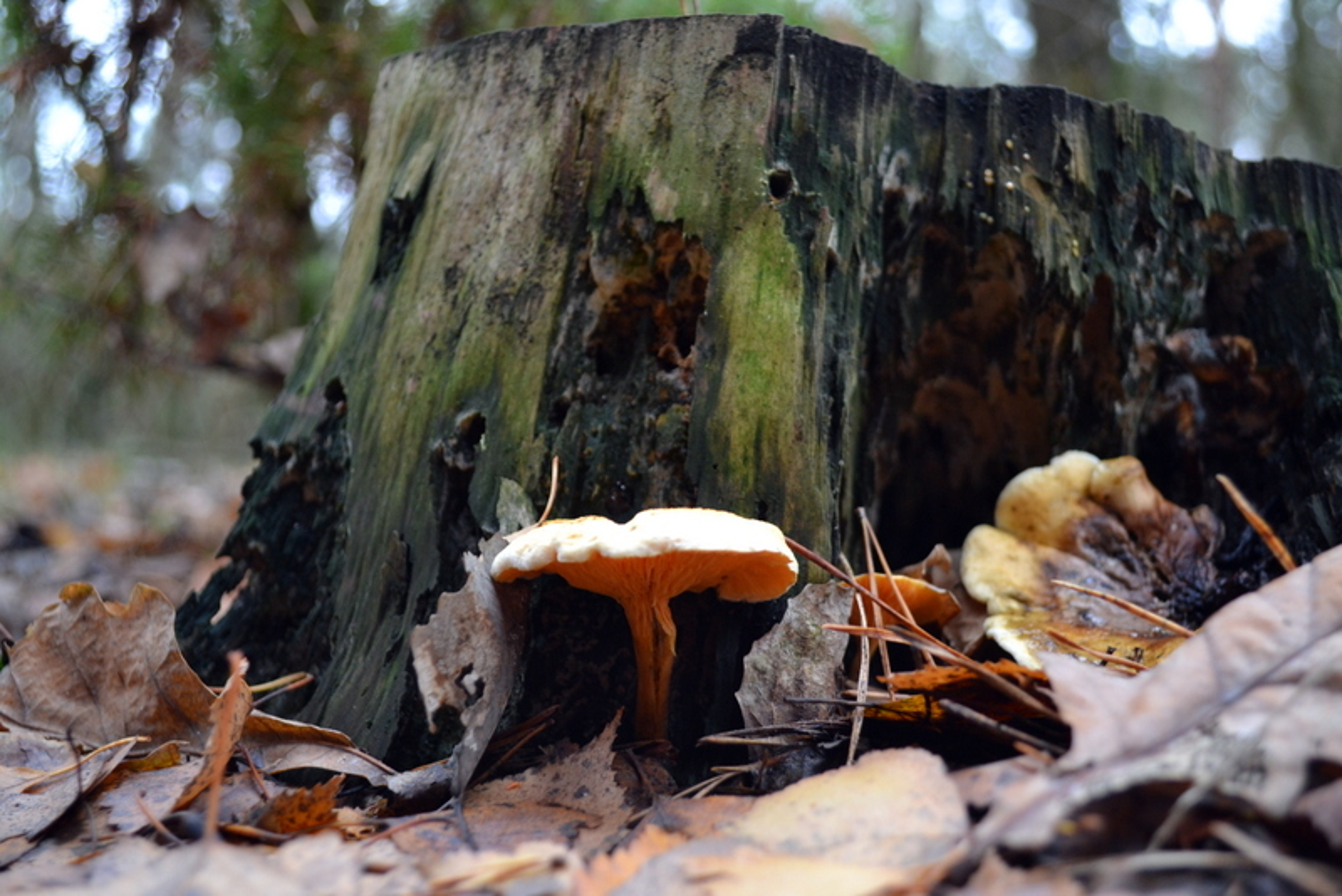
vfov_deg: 34.2
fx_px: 1454
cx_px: 671
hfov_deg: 49.5
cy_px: 448
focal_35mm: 39
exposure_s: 1/60
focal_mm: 26
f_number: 4.2
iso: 560
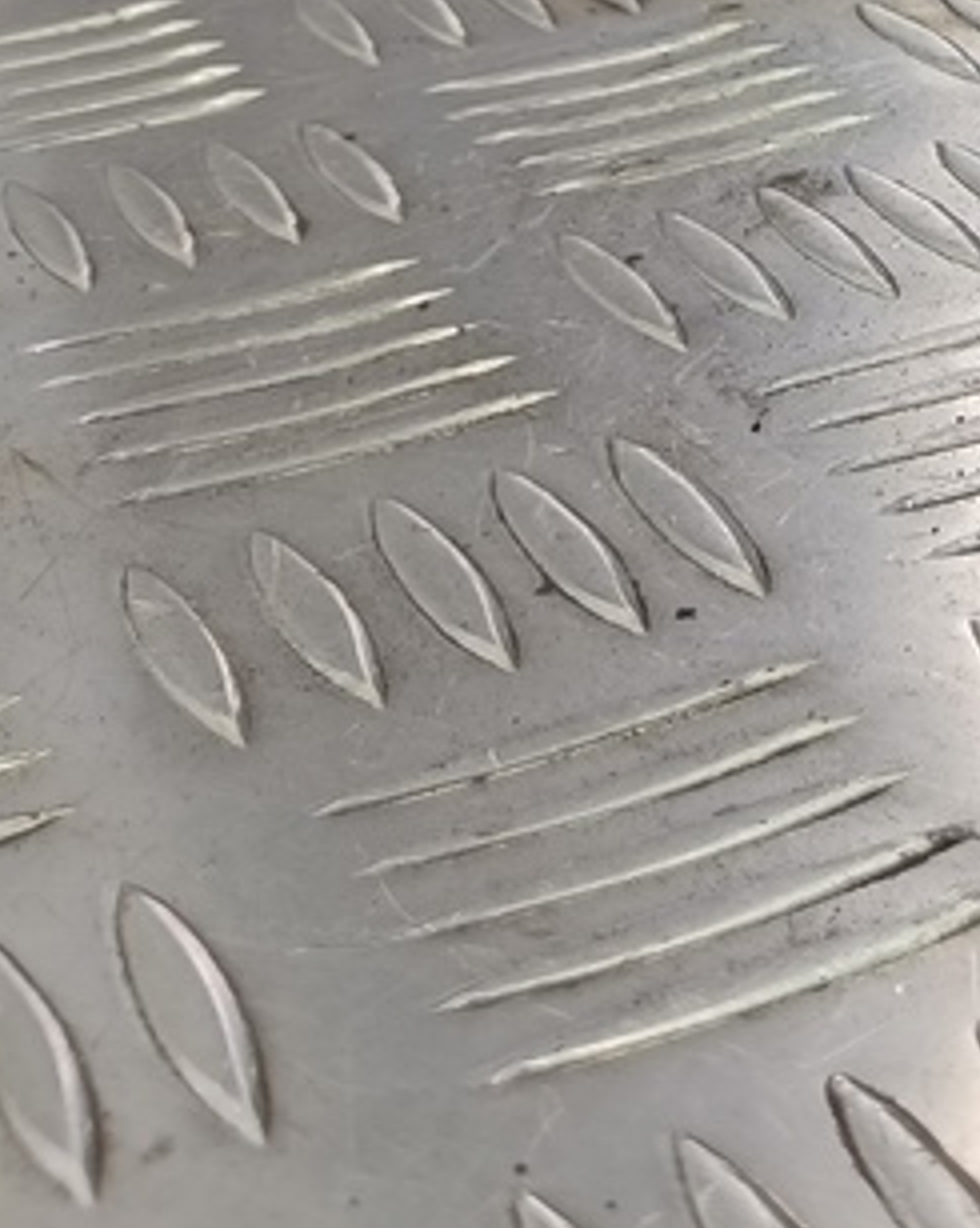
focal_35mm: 88
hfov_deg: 14.3
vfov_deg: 20.5
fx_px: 3195
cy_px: -196
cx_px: 2004
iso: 124
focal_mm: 4.11
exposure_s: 1/50
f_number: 1.6
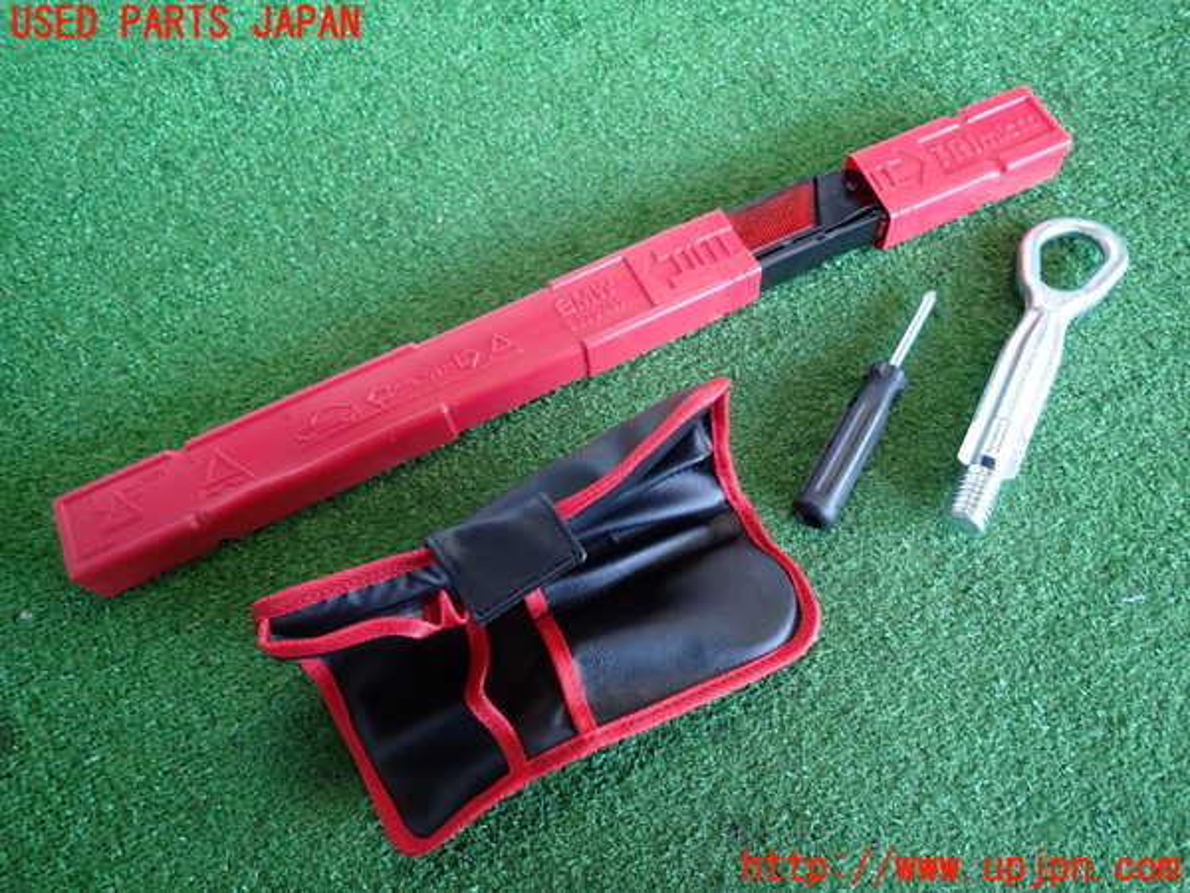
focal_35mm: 25
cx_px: 595
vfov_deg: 54.9
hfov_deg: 69.4
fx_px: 859
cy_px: 446
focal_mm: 4.5
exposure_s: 1/50
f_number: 2
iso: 200
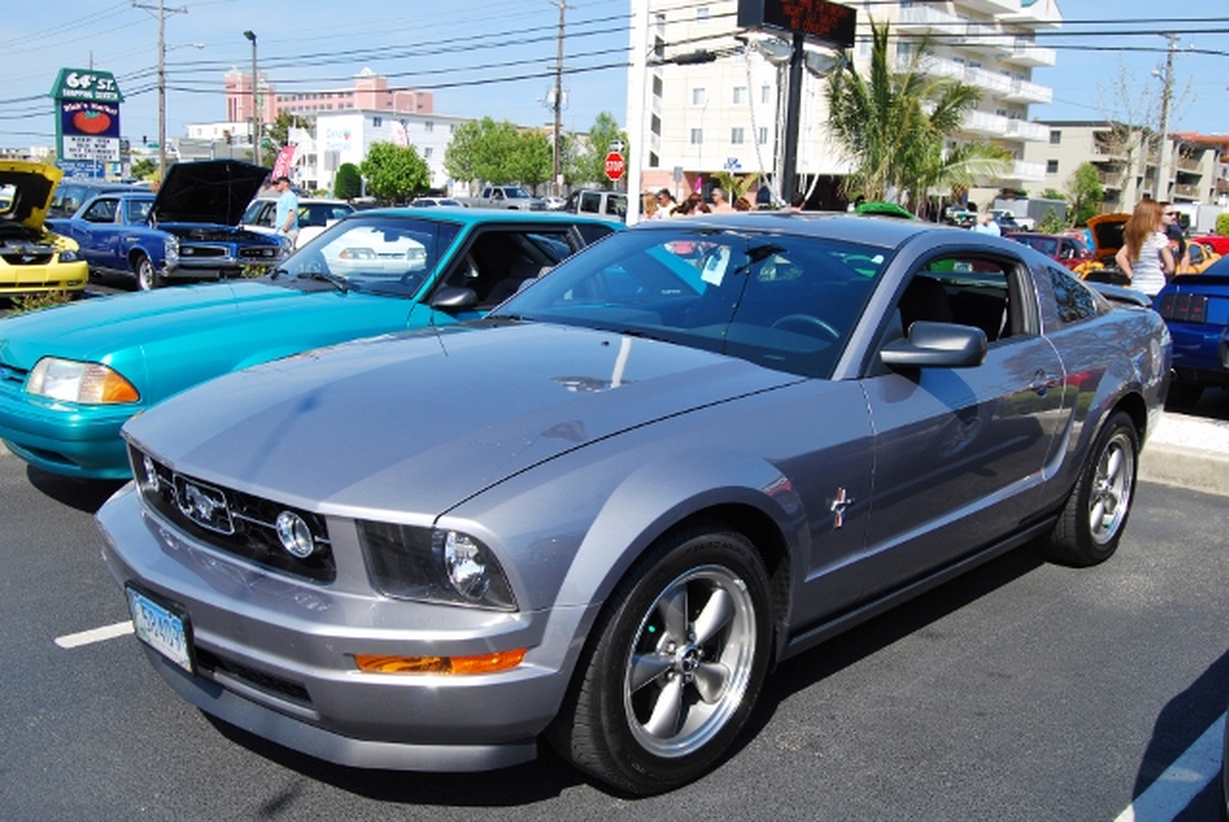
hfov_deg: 57.2
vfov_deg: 40.0
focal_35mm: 33
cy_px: 411
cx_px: 614
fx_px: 1128
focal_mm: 22
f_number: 9
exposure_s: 1/320
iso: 200
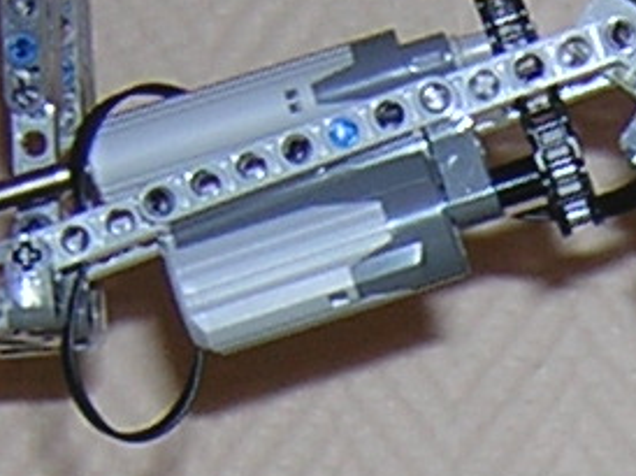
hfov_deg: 8.3
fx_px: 4296
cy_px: 843
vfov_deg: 6.2
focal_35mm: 234
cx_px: 852
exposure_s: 1/60.1
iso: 100
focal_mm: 5.2
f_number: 2.7
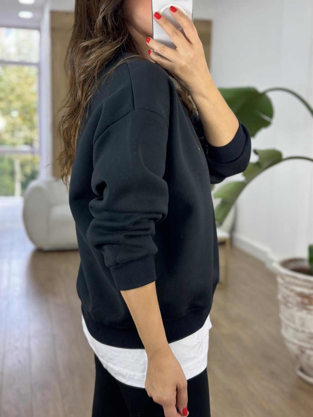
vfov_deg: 39.7
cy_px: 208
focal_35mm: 48
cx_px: 156
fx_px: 579
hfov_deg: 30.3
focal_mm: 6.86
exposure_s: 1/100
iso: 64
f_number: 1.78
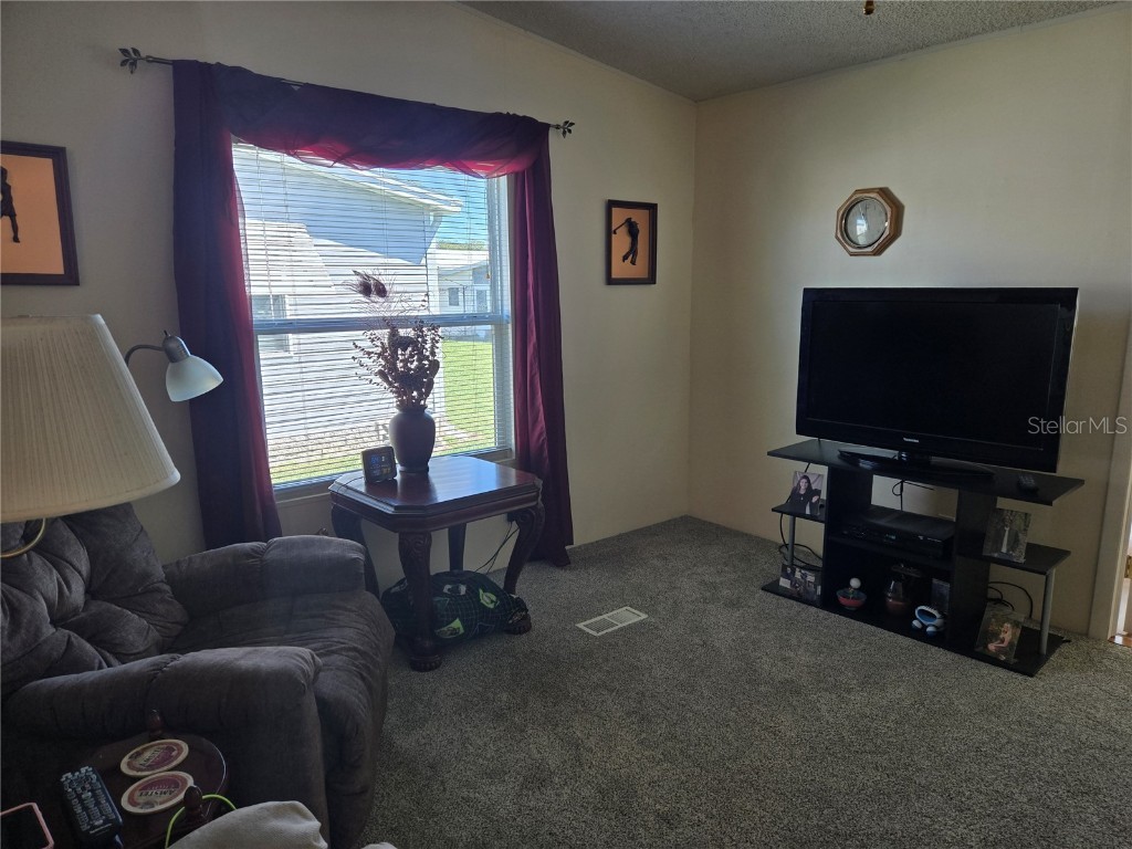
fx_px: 752
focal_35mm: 23
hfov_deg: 73.9
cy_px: 424
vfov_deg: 58.9
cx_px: 566
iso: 80
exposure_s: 1/180
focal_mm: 5.4
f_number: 1.8
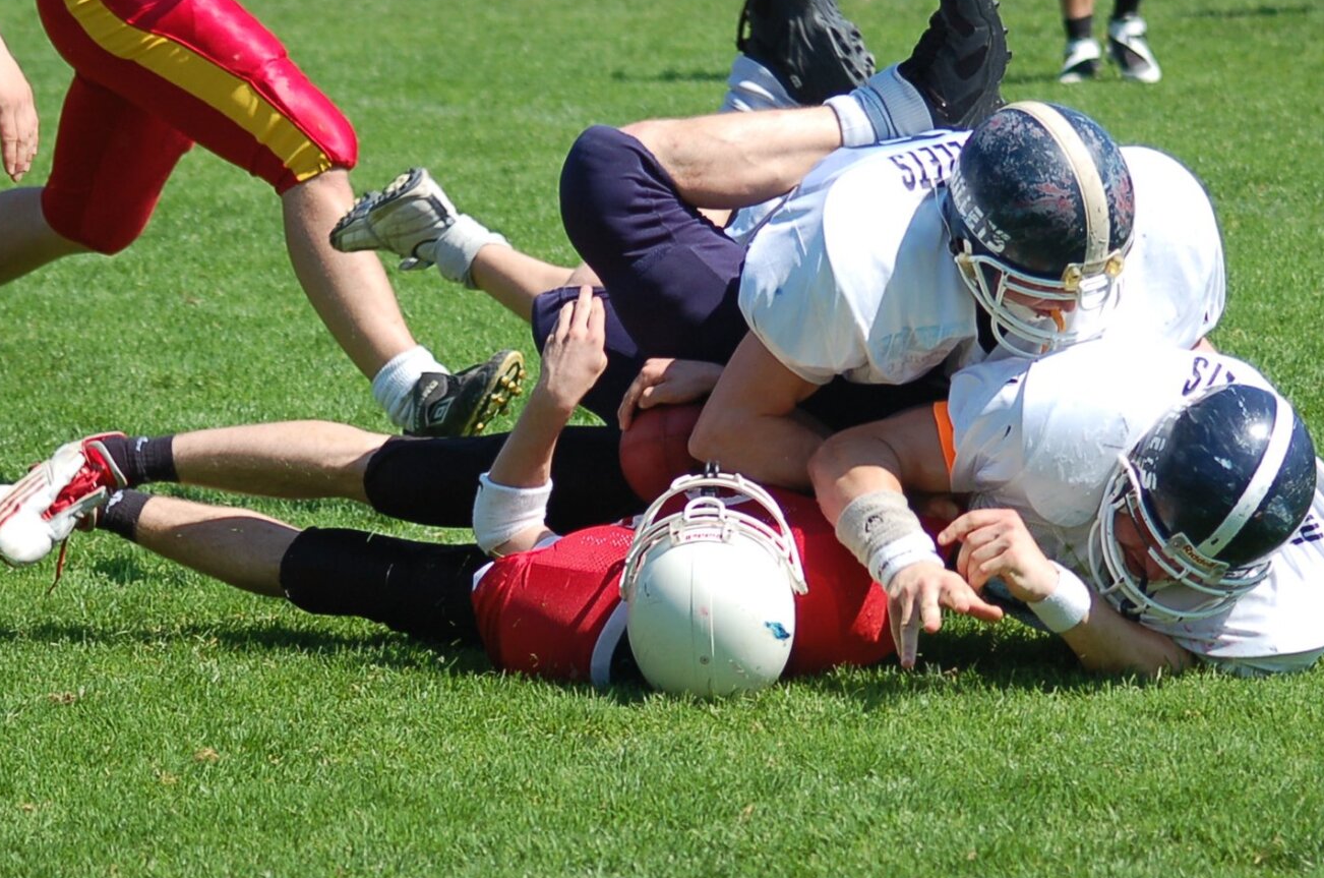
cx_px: 655
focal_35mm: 218
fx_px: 8003
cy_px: 368
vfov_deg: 6.3
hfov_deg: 9.5
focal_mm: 86
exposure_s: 1/1250
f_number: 4.5
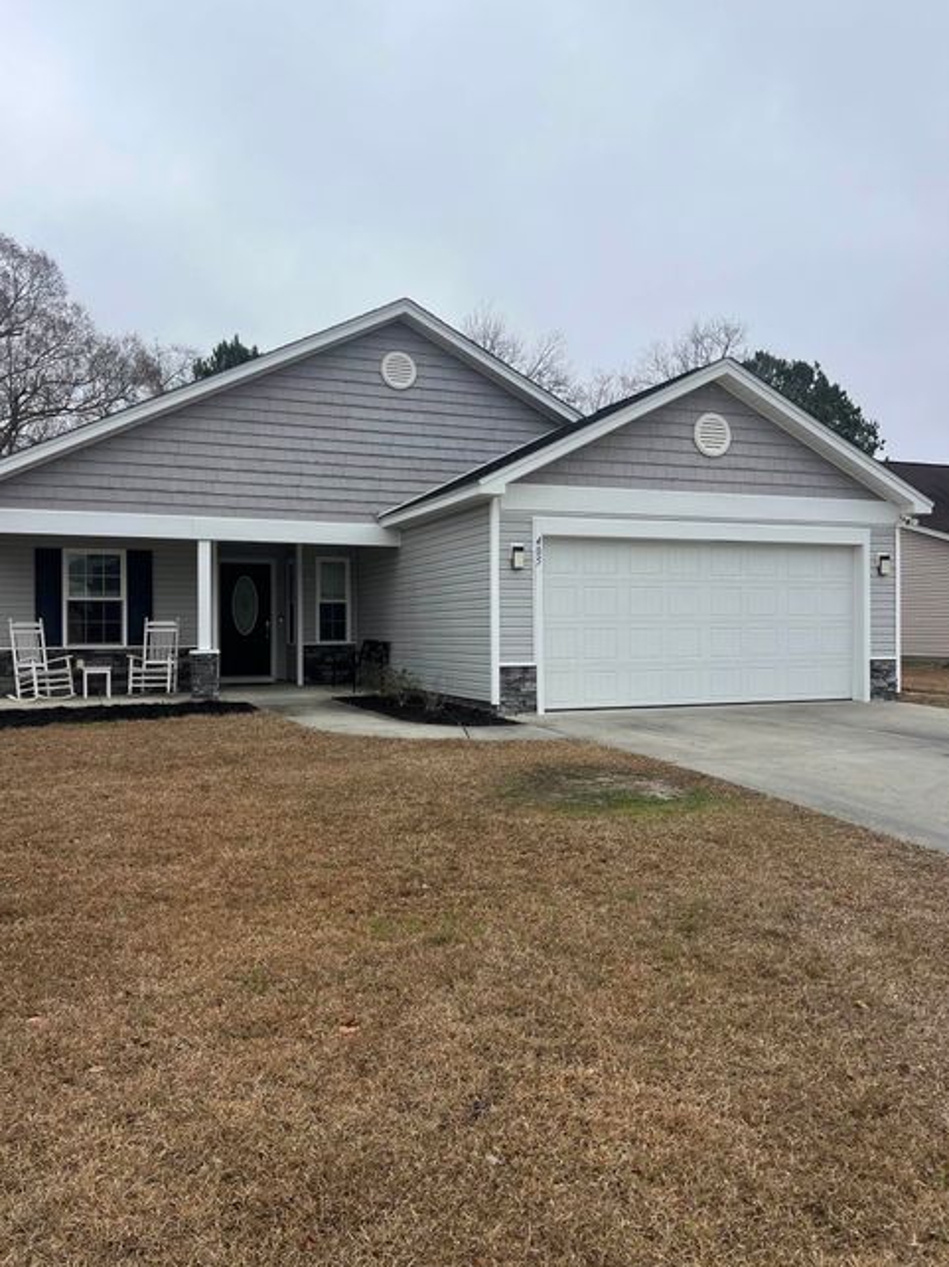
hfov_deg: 51.3
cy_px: 623
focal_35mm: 27
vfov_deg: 65.3
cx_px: 462
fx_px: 988
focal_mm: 5.7
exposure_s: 1/1597
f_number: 1.5
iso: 50
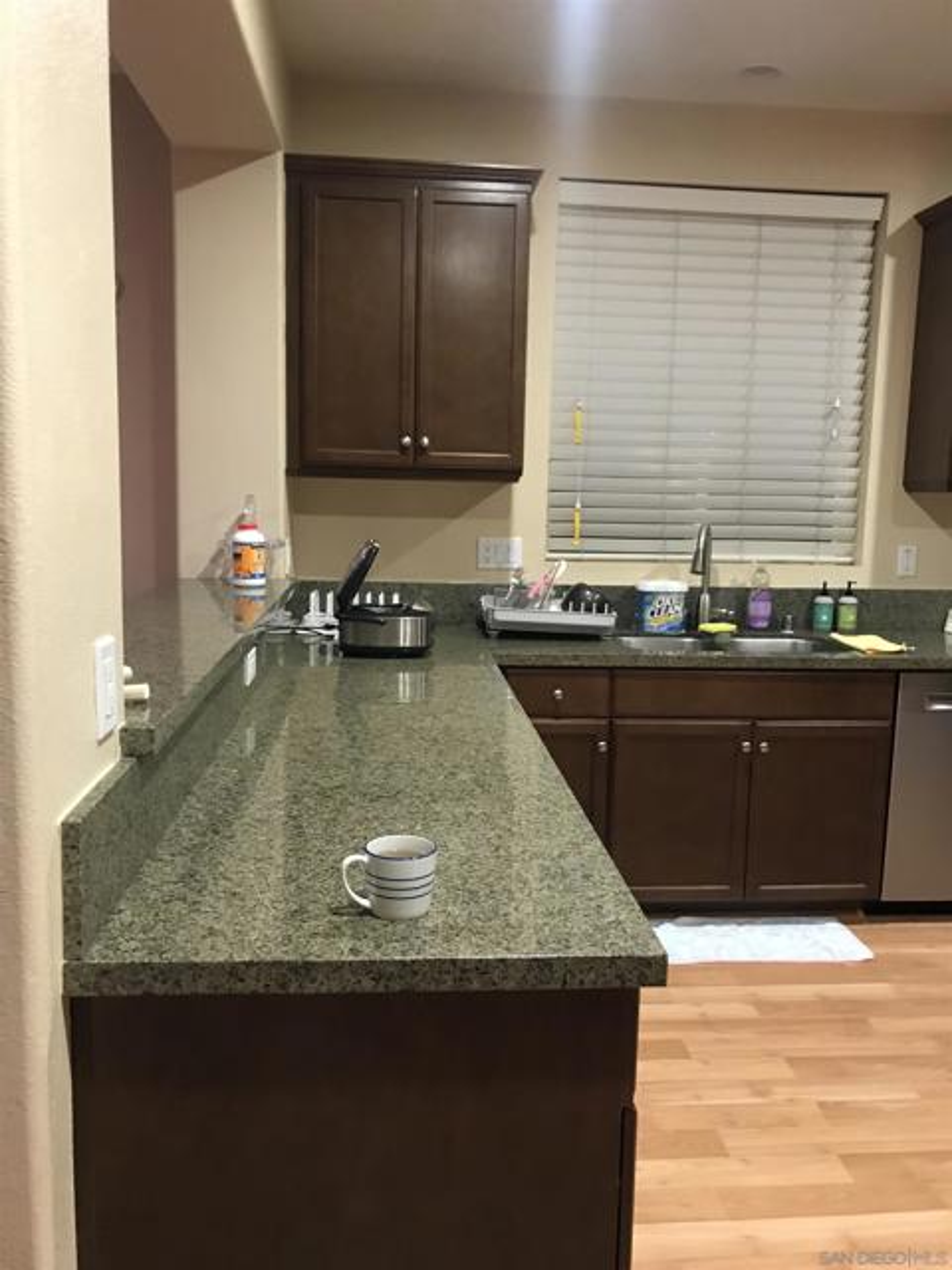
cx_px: 476
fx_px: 1027
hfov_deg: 49.7
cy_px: 635
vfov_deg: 63.4
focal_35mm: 28
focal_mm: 3.99
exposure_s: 1/9
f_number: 1.8
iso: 100
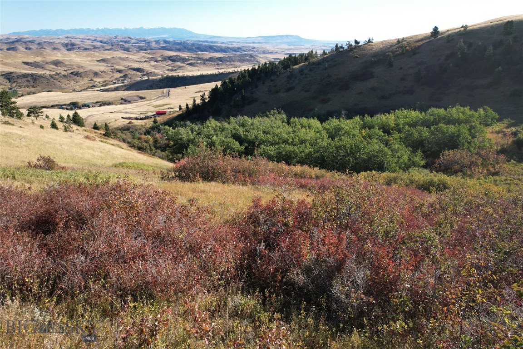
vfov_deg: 57.2
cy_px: 174
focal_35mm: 22
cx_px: 262
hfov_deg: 78.6
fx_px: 320
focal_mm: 8.38
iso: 100
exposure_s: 1/1000
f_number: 2.8
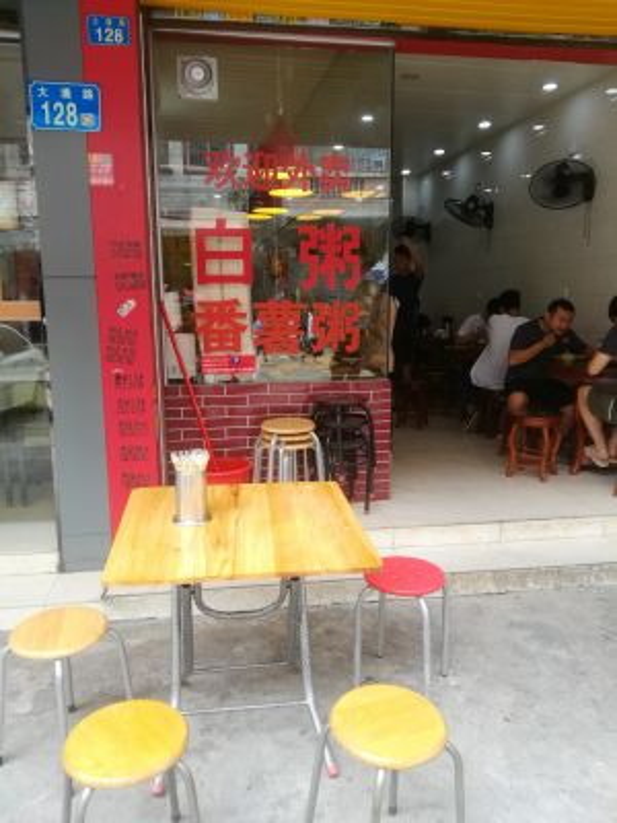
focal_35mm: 26
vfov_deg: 67.3
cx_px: 308
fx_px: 618
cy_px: 412
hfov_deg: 53.1
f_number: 2
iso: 50
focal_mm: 4.04
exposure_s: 1/100
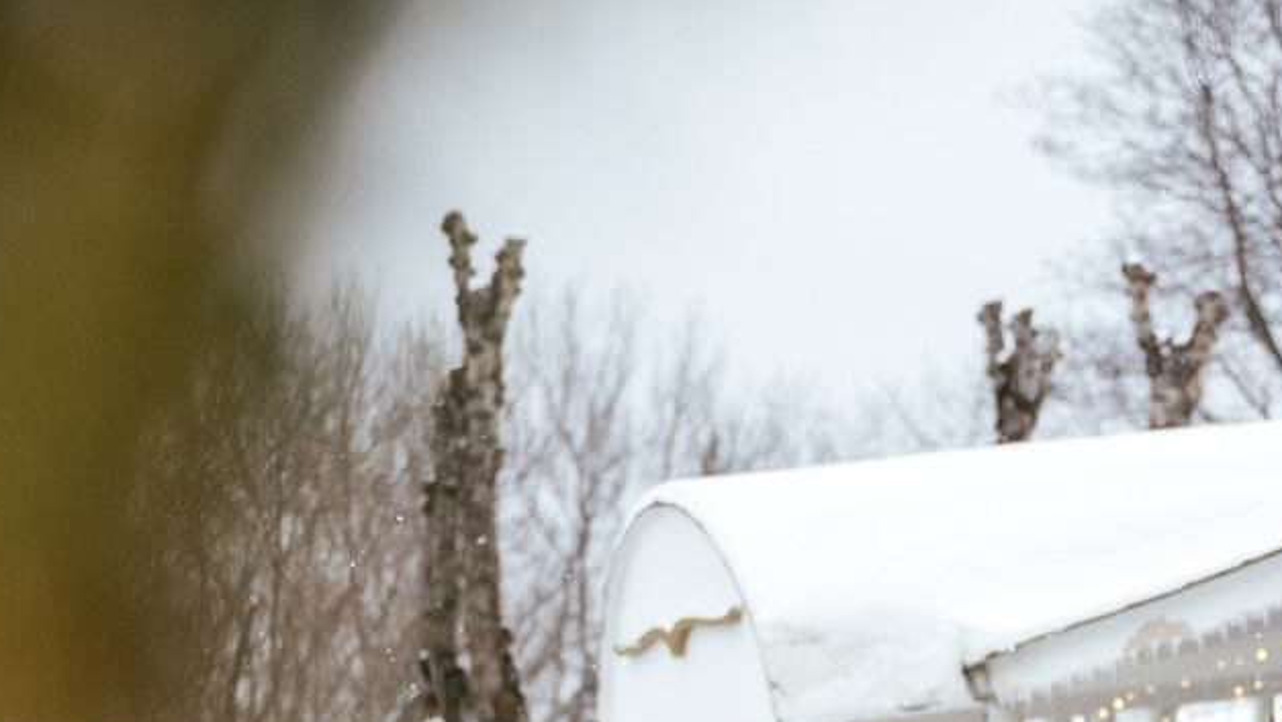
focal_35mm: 201
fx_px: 6834
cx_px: 1247
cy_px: 1676
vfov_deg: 5.8
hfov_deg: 10.6
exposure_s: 1/800
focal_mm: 47
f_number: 2.8
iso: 640
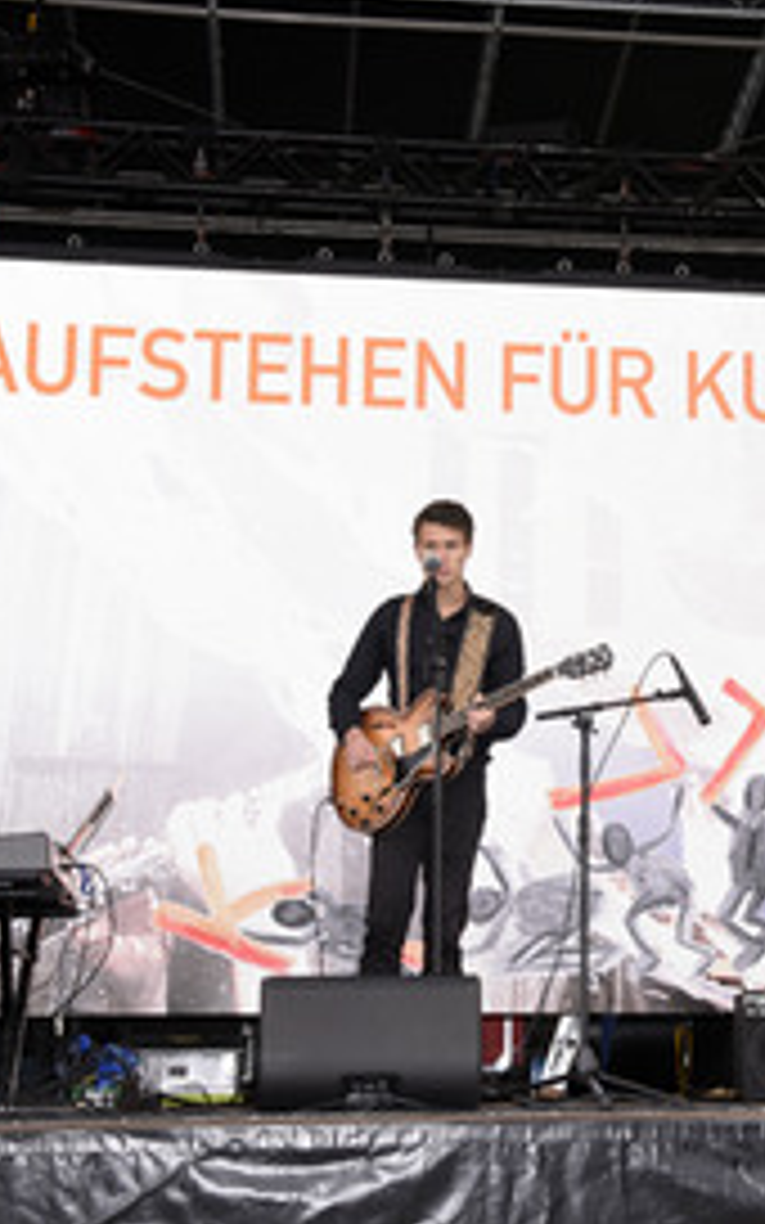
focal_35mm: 81
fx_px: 2702
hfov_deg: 15.9
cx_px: 664
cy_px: 558
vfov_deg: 25.5
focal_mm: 48
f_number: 8
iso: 400
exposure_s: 1/160
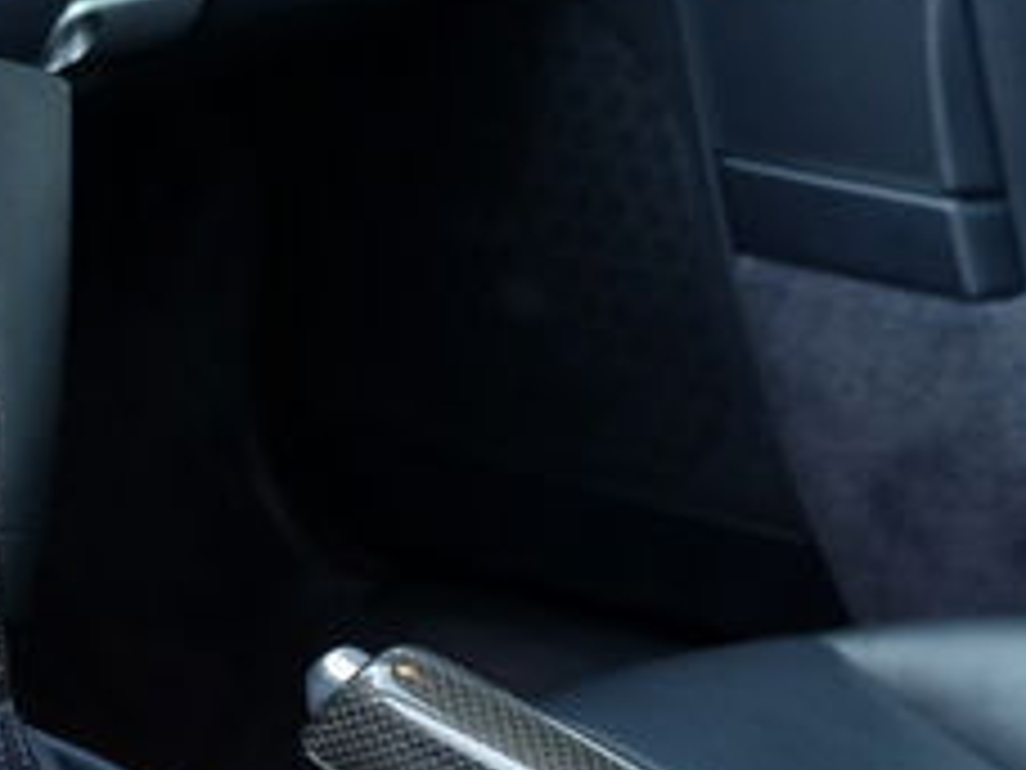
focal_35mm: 139
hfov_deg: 14.2
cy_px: 725
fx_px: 4120
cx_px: 364
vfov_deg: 10.6
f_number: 3.2
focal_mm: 28.9
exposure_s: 1/60
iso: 640
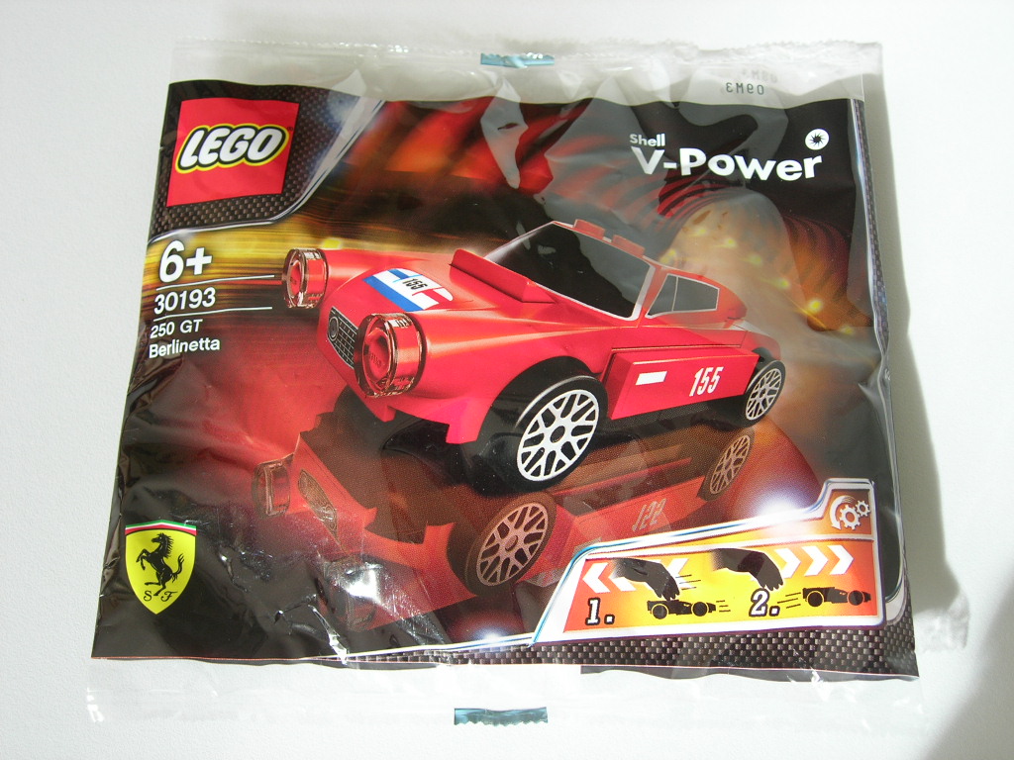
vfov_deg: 35.1
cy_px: 380
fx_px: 1201
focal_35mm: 41
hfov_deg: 45.8
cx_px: 507
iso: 64
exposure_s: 1/5.7
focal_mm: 8.5
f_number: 2.9
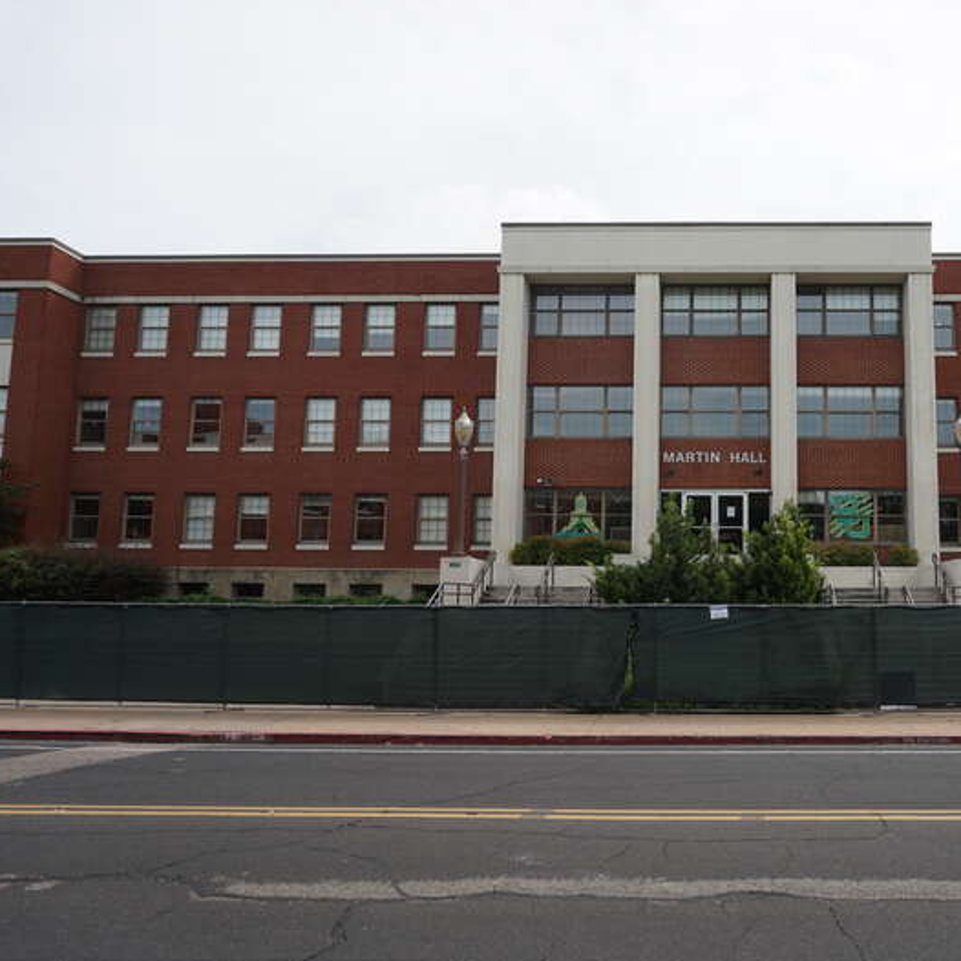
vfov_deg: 52.5
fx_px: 974
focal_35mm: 31
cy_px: 481
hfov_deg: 50.5
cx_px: 713
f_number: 7.1
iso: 100
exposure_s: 1/250
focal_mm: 16
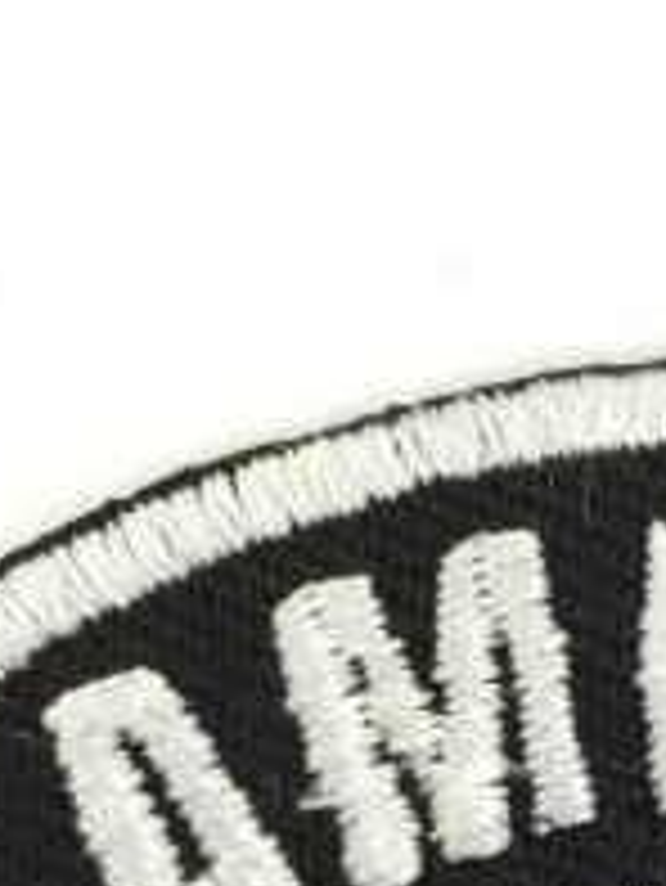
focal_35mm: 137
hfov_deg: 10.7
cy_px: 1576
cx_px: 788
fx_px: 3511
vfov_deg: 13.1
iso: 32
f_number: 2.2
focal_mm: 4.15
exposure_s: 1/33
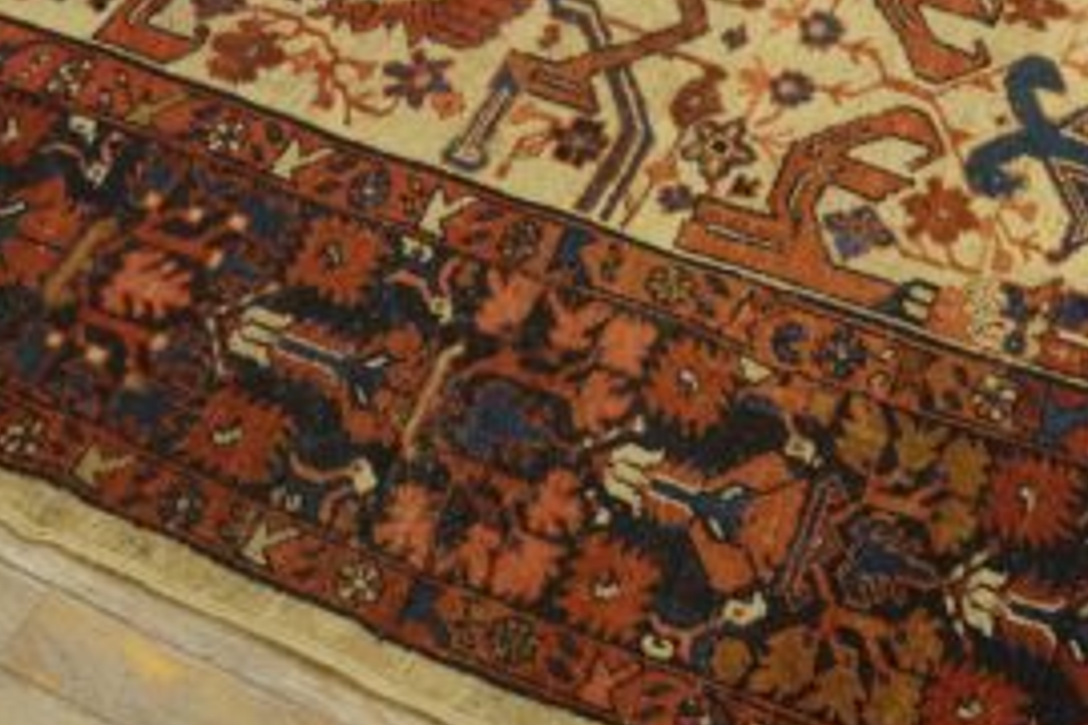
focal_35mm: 60
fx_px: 1813
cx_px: 818
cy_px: 58
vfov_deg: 22.0
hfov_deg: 32.8
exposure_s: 1/60
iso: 1000
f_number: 4
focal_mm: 18
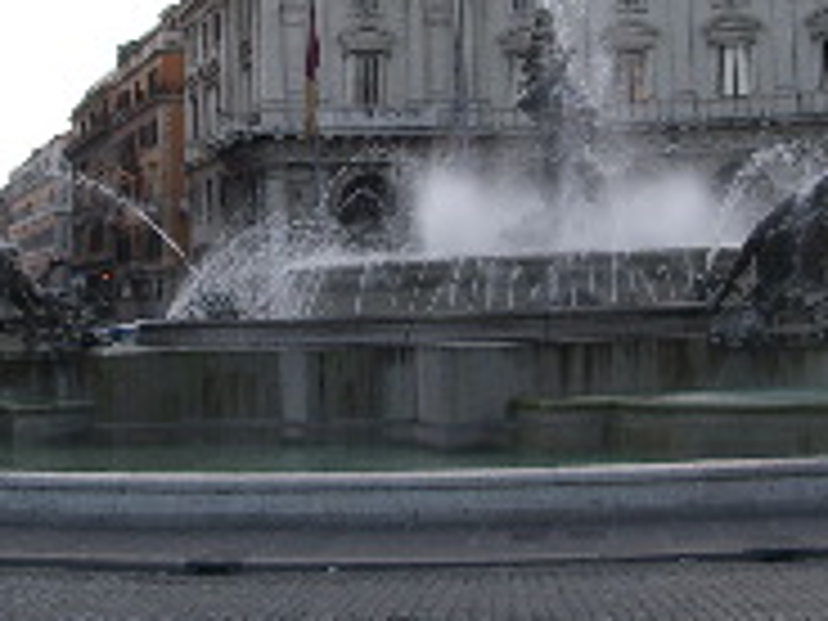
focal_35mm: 80
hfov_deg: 24.4
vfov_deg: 18.4
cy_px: 196
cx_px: 356
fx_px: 1914
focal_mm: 5.8
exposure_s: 1/200
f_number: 2.6
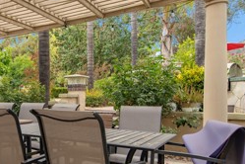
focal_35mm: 36
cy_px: 100
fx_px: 245
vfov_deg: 36.7
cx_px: 39
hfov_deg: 49.1
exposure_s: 1/250
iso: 200
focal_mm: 14
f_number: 5
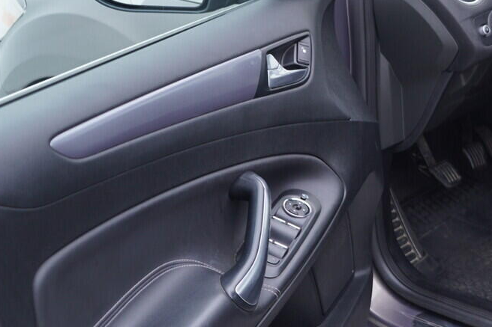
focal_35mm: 79
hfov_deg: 24.2
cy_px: 76
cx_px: 519
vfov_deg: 17.2
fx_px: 1079
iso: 125
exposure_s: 1/40
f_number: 2.8
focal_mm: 24
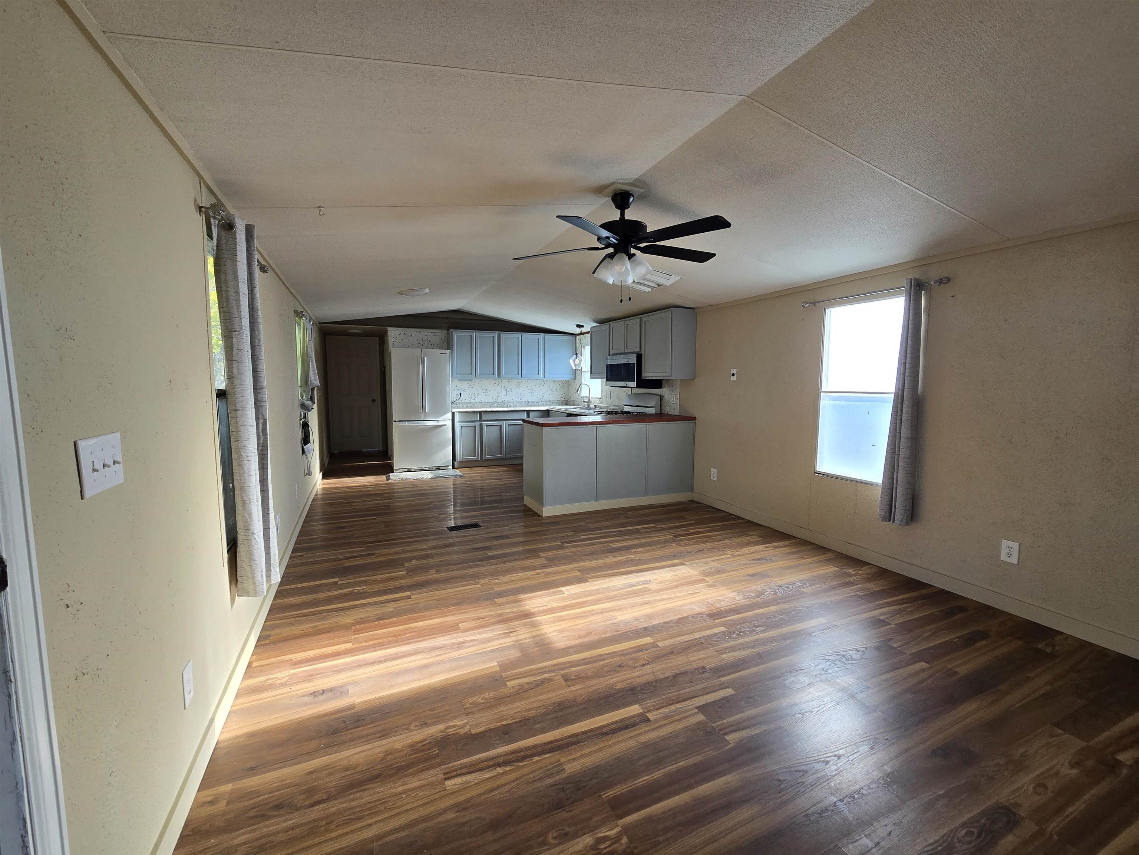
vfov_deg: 89.9
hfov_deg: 106.2
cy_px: 428
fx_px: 428
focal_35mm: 13
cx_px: 570
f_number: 2.2
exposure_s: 1/131
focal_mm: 2.2
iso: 50
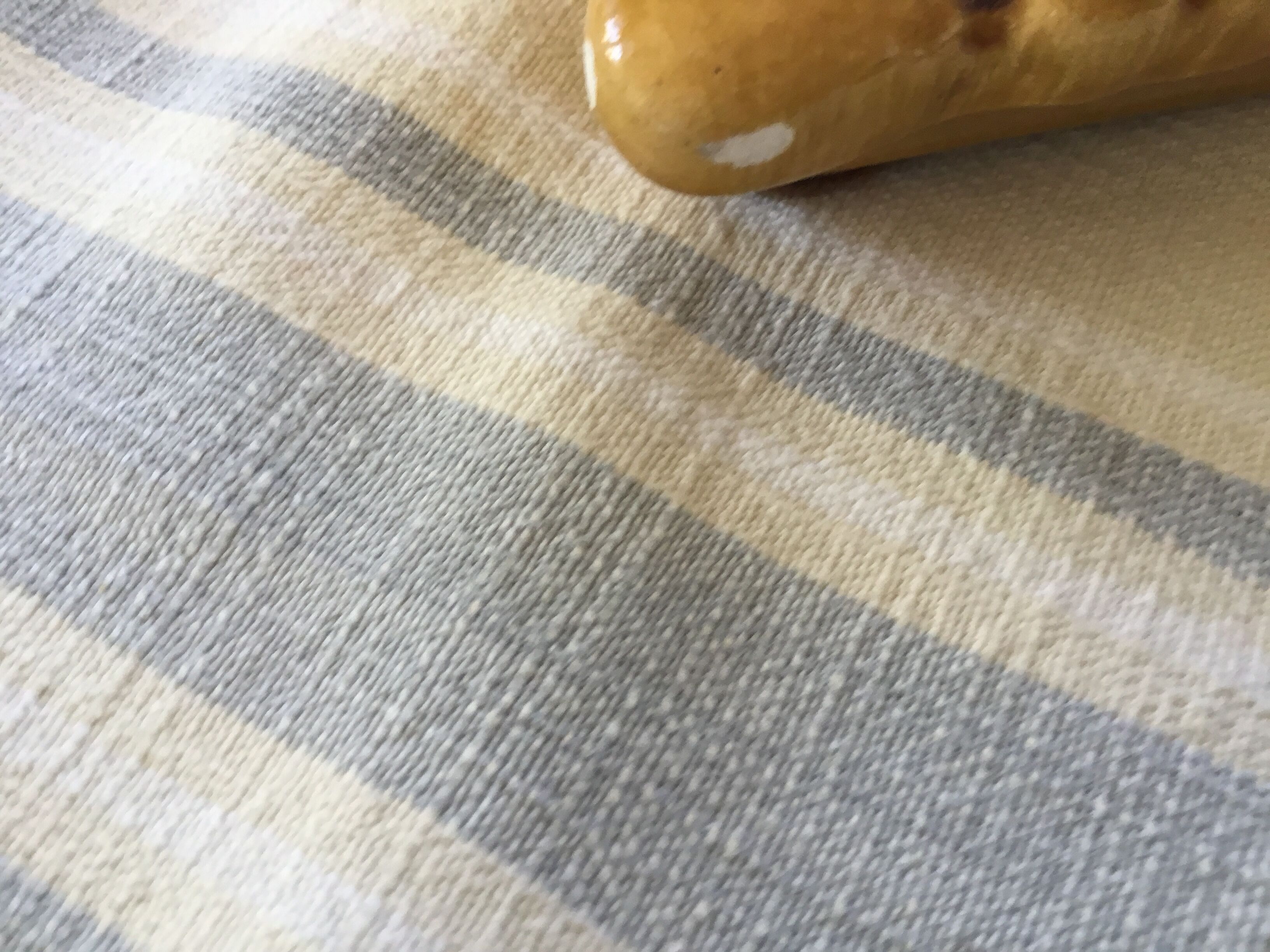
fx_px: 1137
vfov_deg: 45.4
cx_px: 635
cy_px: 476
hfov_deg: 58.4
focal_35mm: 31
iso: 32
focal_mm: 3.3
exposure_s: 1/33
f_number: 2.4
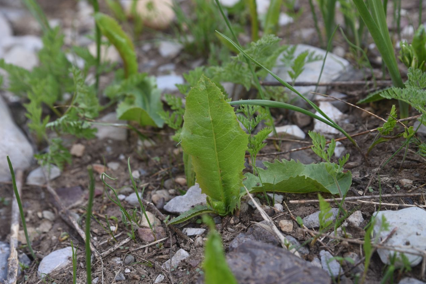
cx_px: 212
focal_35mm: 57
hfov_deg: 35.0
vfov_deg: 23.8
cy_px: 140
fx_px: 675
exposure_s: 1/125
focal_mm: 56
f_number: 6.3
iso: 200
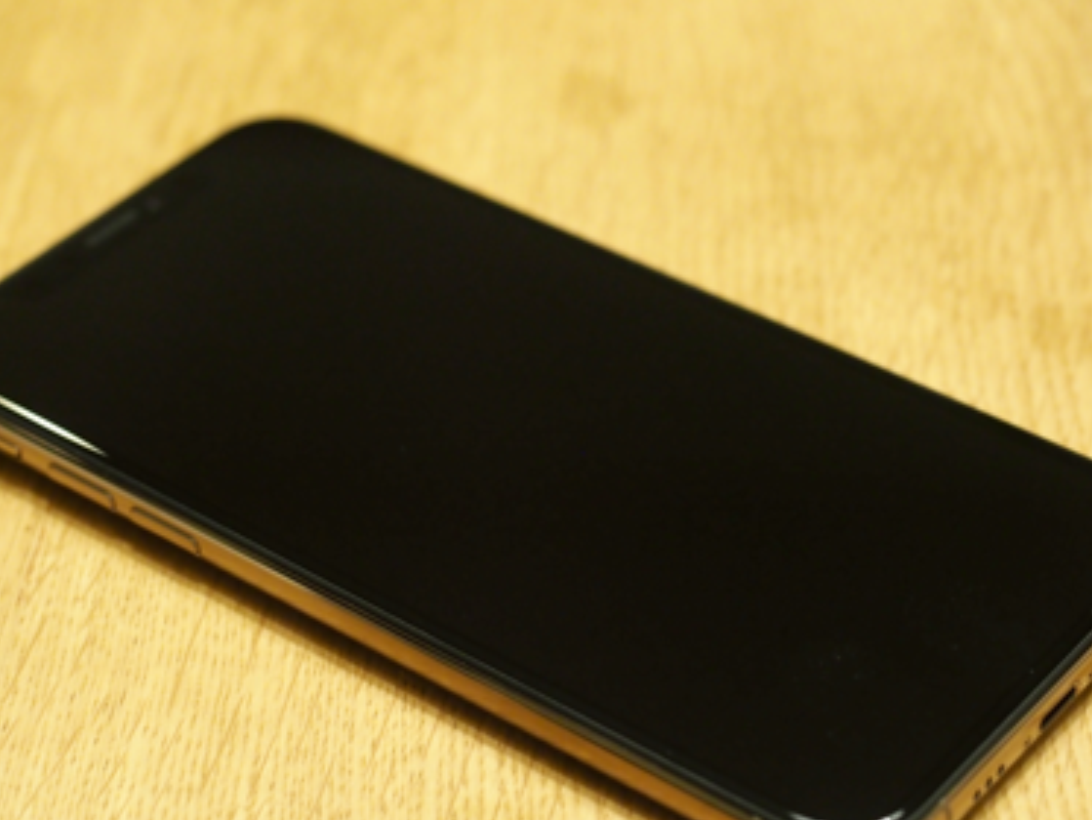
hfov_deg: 19.1
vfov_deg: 14.4
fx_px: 3250
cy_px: 477
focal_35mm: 103
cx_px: 547
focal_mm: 40
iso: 1600
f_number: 4
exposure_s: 1/100
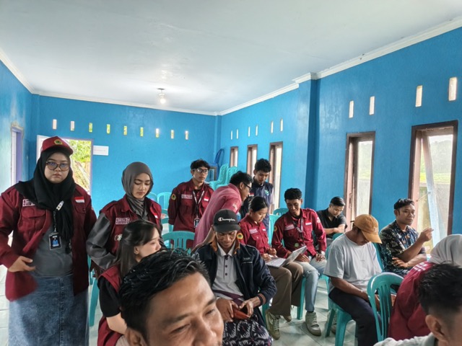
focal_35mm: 23
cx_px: 231
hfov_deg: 73.9
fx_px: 307
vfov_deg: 58.9
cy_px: 173
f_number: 1.8
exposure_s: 1/33.3
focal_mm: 5.56
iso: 2231
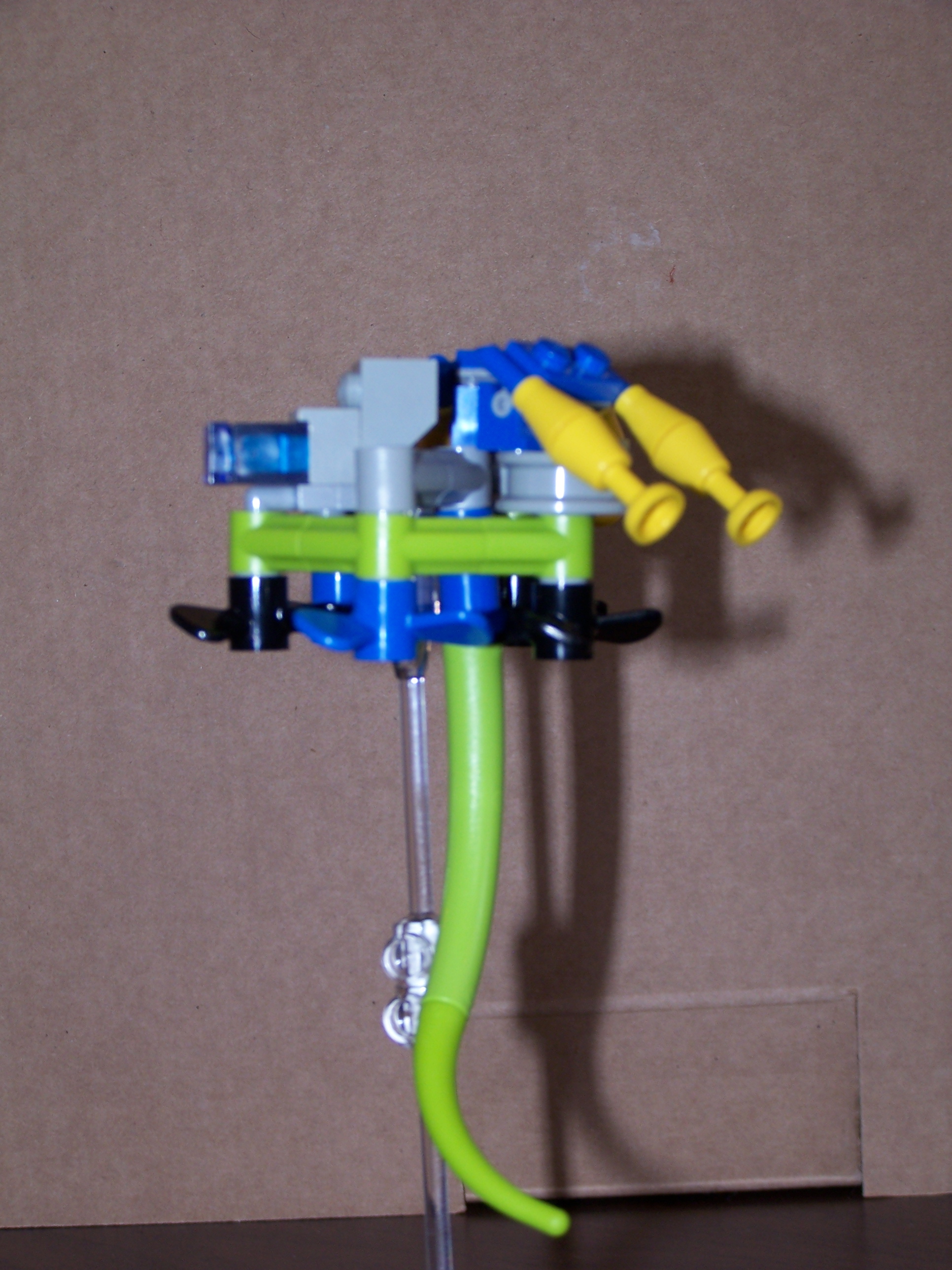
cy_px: 635
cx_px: 476
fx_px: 2750
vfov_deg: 26.0
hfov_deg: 19.6
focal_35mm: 75
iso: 80
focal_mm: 12.4
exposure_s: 1/80
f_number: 3.2
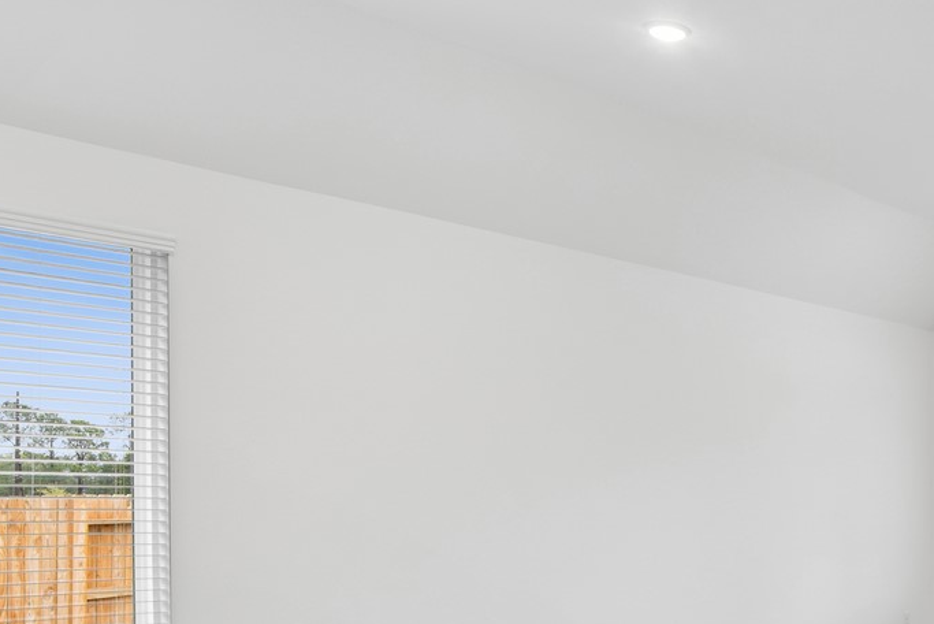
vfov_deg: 27.5
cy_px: 504
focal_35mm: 48
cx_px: 1098
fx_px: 1246
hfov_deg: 33.9
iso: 160
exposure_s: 1/2.5
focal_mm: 16
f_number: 9
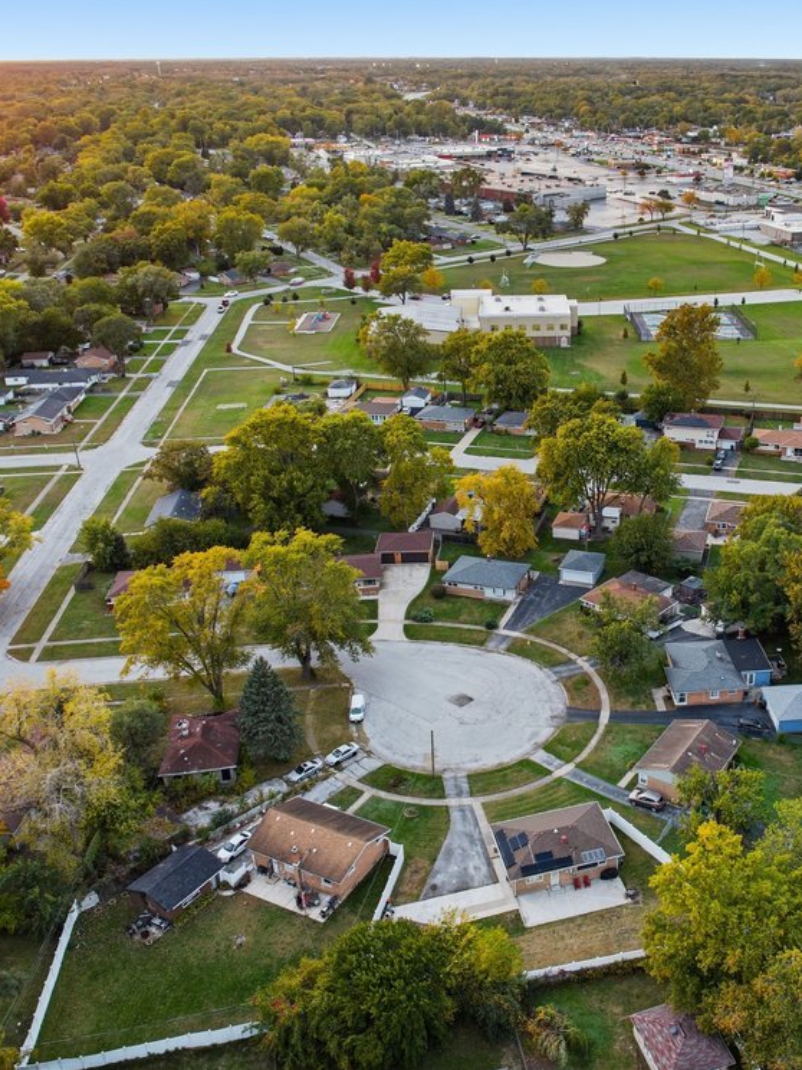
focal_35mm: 33
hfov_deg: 41.9
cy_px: 520
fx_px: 1019
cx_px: 579
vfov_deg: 55.3
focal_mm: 12.3
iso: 200
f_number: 2.8
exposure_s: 1/60
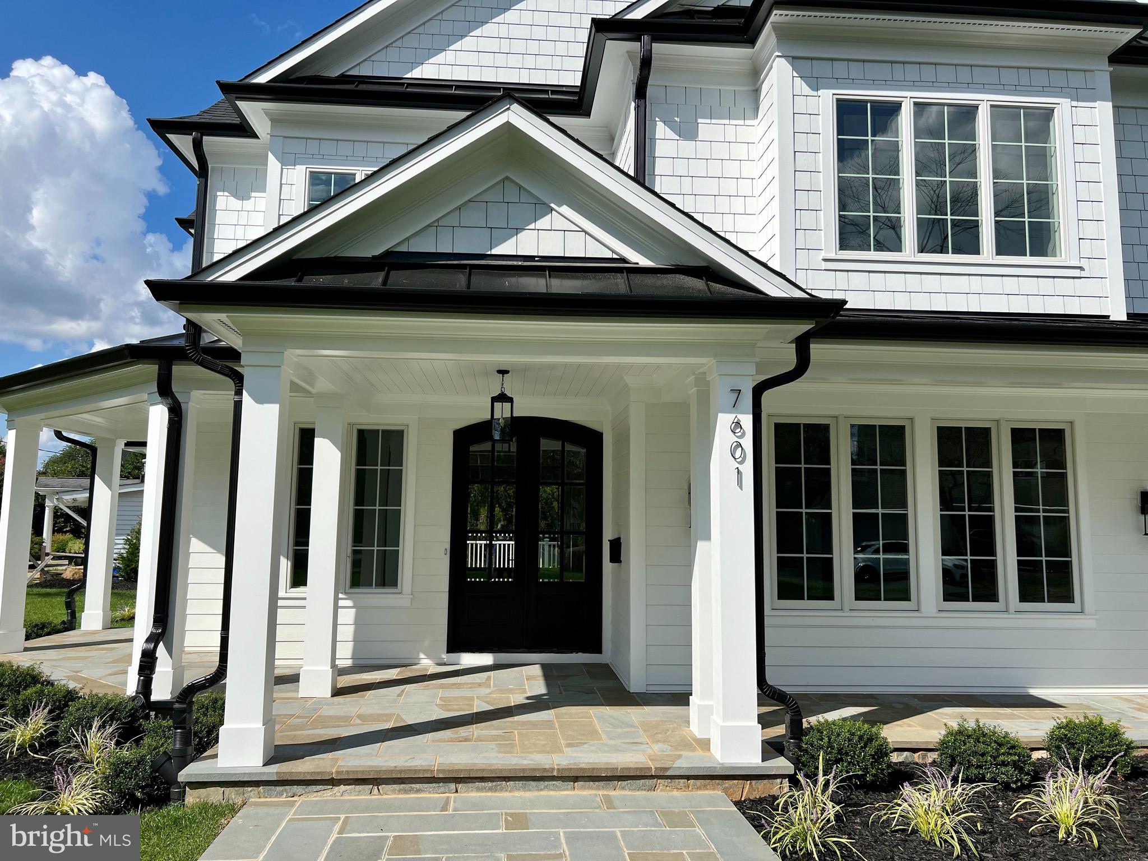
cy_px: 430
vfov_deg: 53.1
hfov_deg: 67.3
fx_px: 862
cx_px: 574
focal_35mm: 26
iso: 50
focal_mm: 5.7
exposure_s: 1/5882
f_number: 1.5
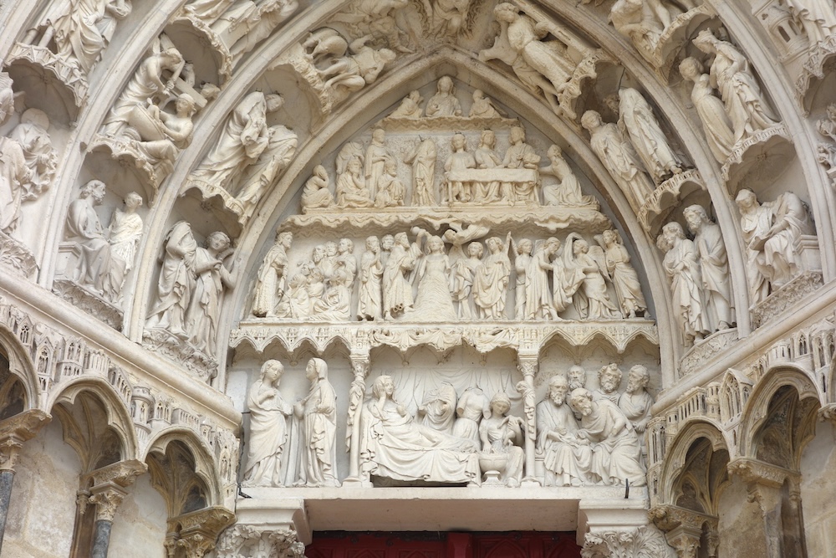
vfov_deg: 20.3
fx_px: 1556
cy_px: 279
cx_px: 418
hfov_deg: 30.1
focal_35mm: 67
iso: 125
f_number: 5.6
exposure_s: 1/320
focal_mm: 25.02
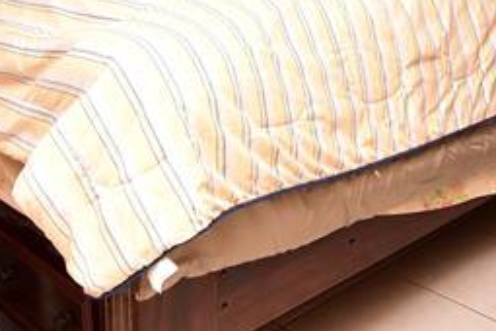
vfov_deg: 26.4
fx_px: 648
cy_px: -34
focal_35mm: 47
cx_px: 206
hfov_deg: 41.8
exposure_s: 1/200
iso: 1250
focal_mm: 10
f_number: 5.6
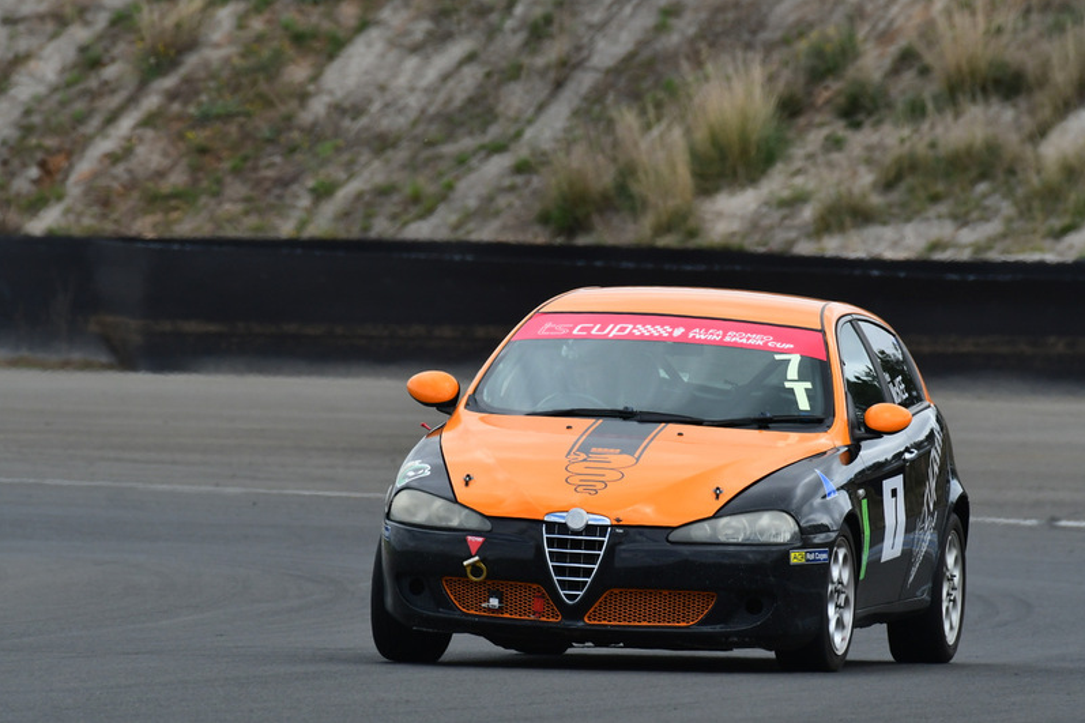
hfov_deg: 2.7
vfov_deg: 1.8
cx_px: 543
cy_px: 361
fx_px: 22688
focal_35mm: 753
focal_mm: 500
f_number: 10
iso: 500
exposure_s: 1/640
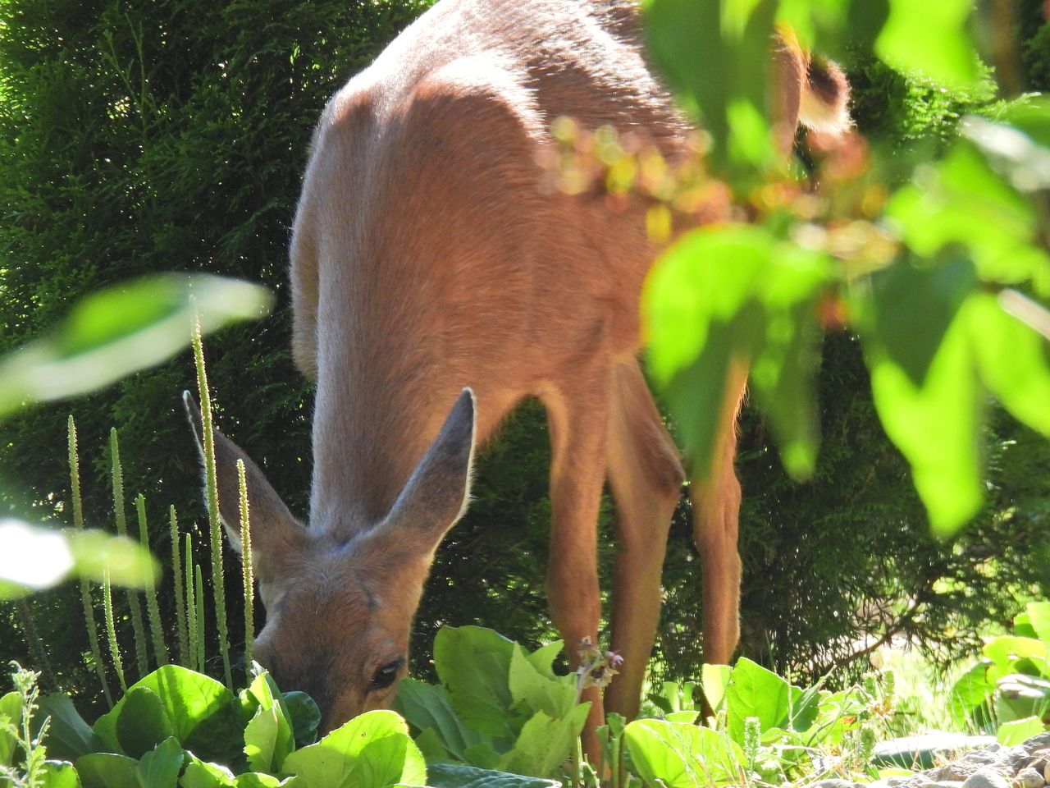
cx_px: 525
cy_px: 394
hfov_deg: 2.8
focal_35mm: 700
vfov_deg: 2.1
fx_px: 21233
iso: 400
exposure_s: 1/320
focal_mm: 125
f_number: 5.6
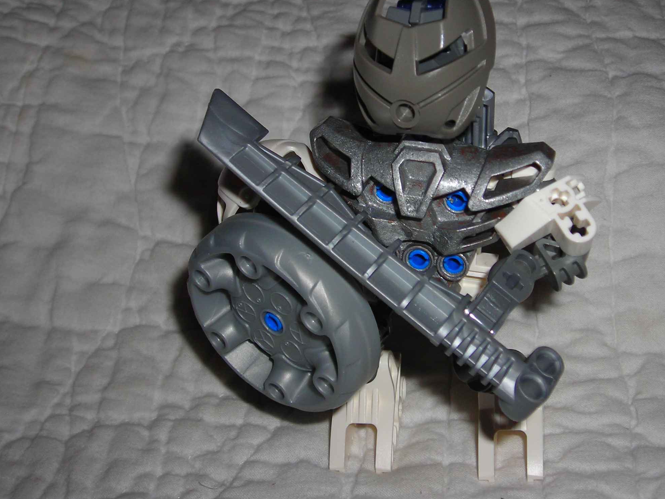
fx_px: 1037
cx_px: 421
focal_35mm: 54
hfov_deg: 35.3
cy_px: 216
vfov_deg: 27.0
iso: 50
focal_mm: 6.8
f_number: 6.6
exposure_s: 1/60.1
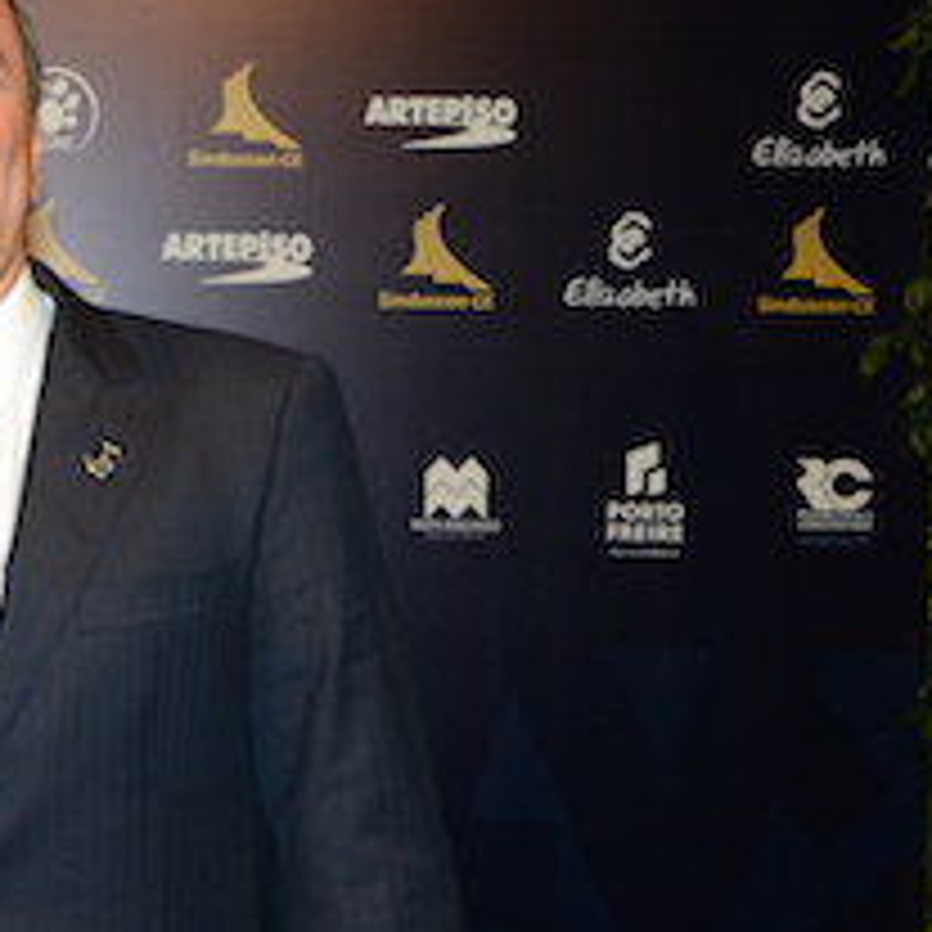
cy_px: 441
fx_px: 3503
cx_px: -81
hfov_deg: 14.8
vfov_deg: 15.2
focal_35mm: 115
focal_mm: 34
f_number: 5.6
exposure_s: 1/60
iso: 500
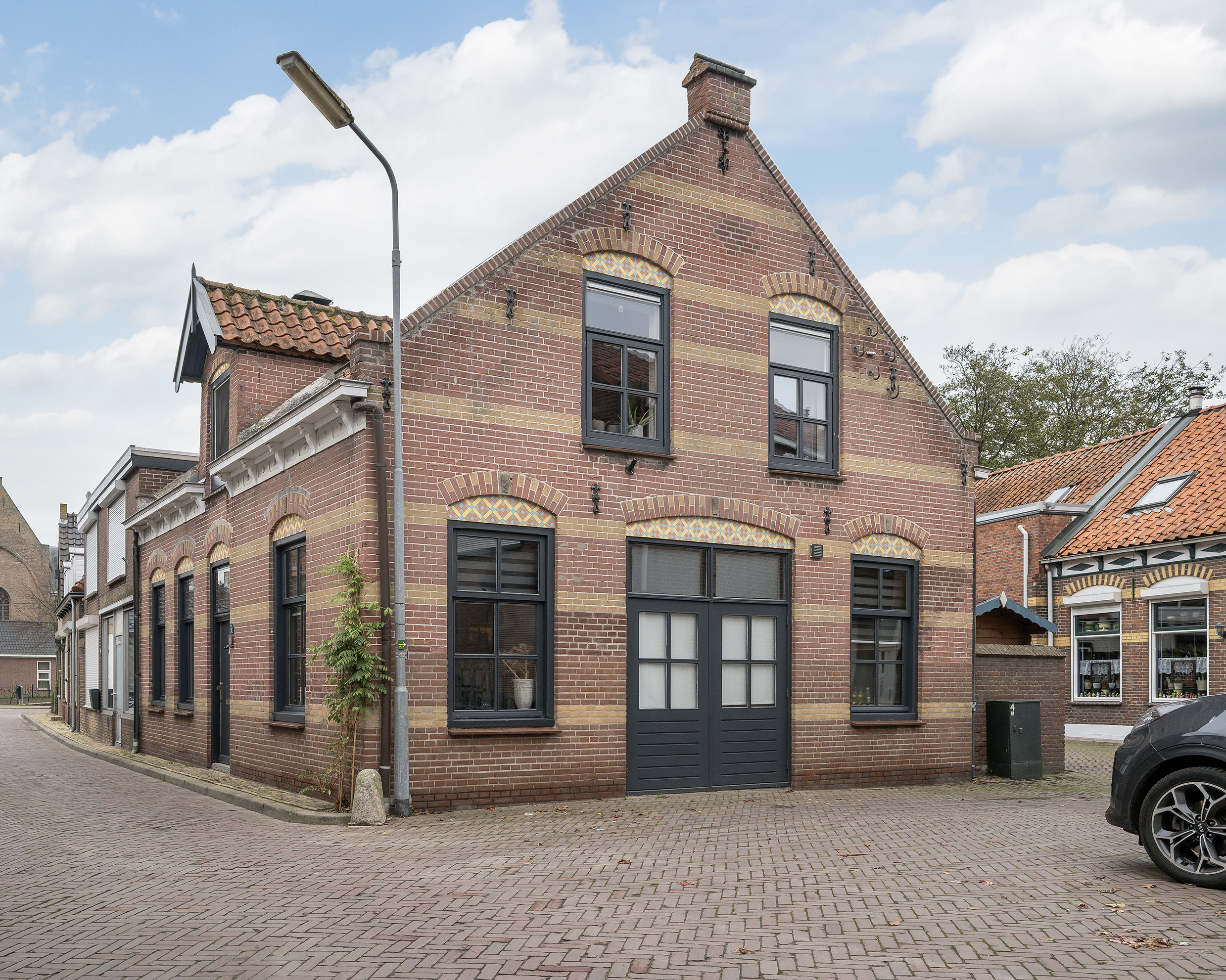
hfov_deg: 66.4
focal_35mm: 26
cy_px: 493
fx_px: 928
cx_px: 499
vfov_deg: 55.7
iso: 400
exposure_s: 1/80
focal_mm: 22.5
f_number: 8
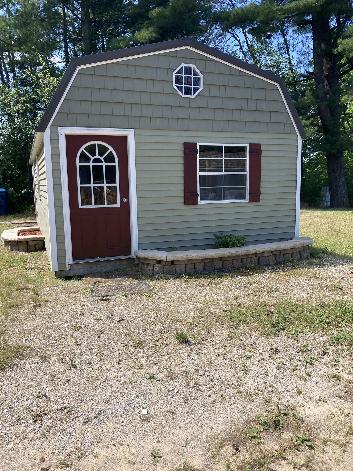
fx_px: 381
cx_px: 176
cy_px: 236
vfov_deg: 63.4
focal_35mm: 28
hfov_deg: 49.7
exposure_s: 1/1104
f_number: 1.8
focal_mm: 3.99
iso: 20
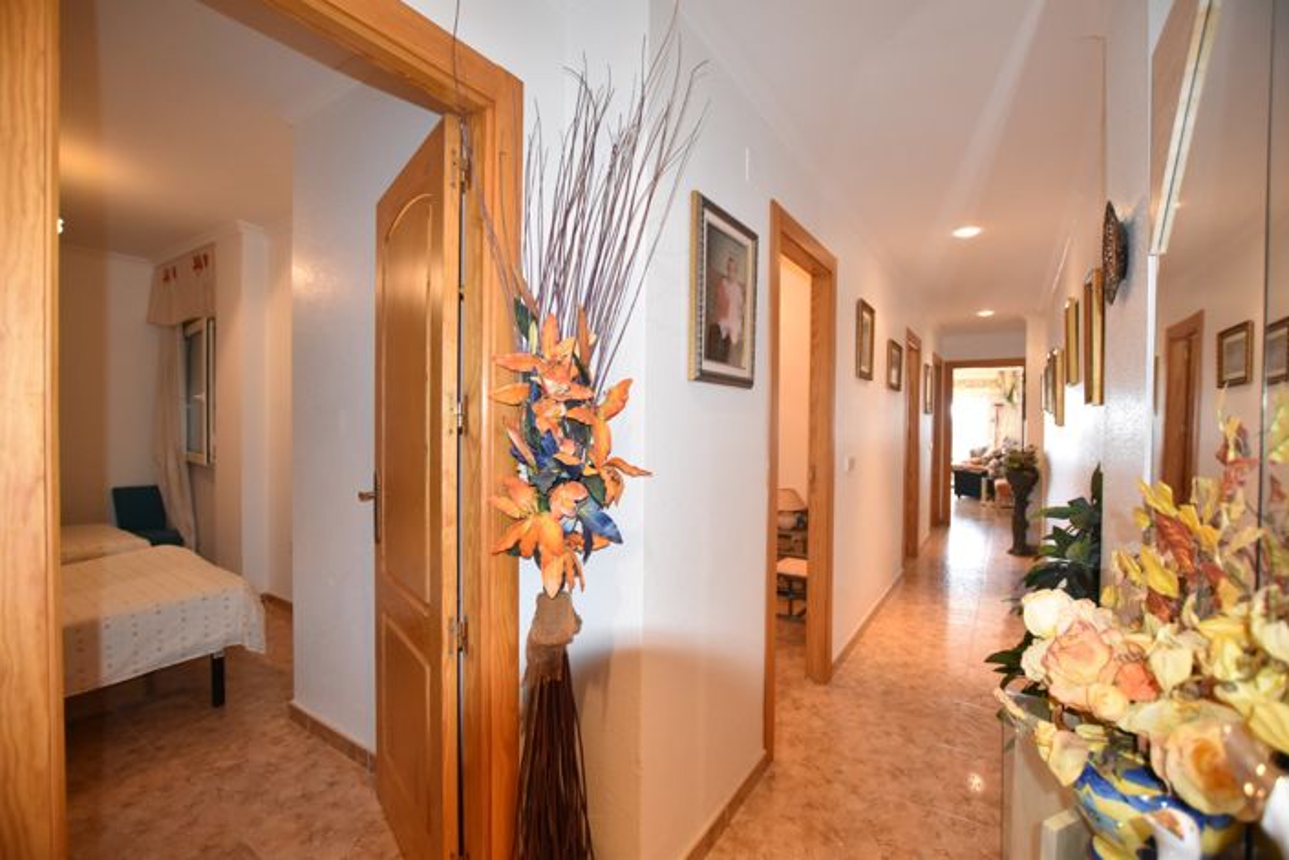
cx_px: 644
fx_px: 537
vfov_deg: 77.3
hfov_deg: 100.4
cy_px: 430
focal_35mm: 15
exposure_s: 1/200
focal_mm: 10
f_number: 3.5
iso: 1800
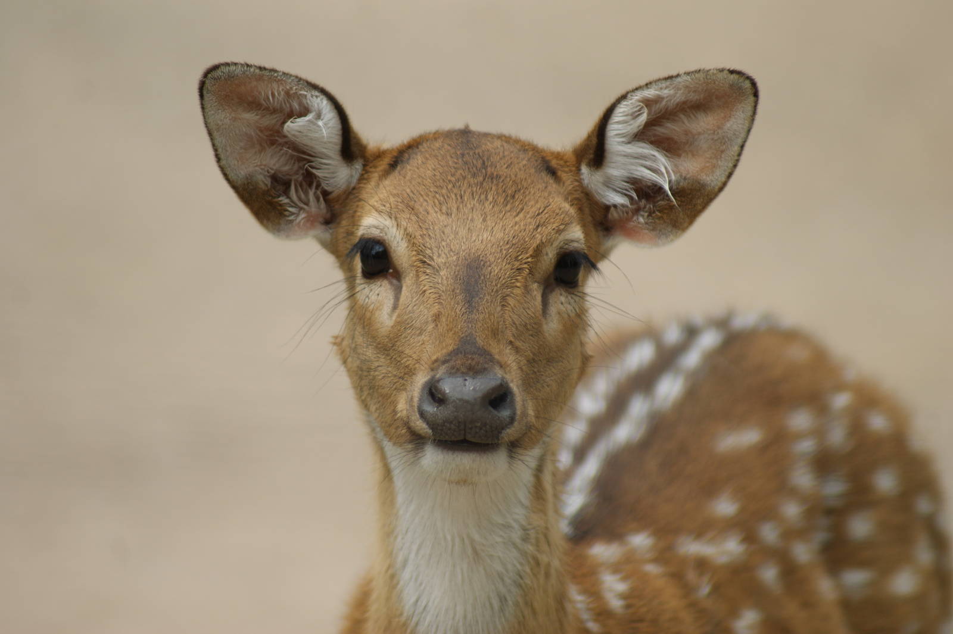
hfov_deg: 4.6
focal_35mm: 450
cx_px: 476
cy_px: 317
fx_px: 11906
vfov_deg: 3.1
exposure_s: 1/500
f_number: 5.6
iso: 200
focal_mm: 300
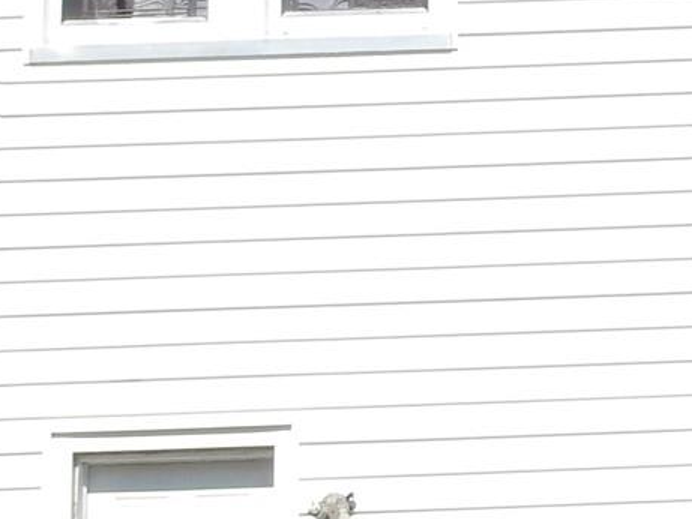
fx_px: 2220
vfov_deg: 13.3
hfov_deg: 17.2
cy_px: 76
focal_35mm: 111
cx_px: 734
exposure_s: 1/1000
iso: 125
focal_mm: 4.5
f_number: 4.2
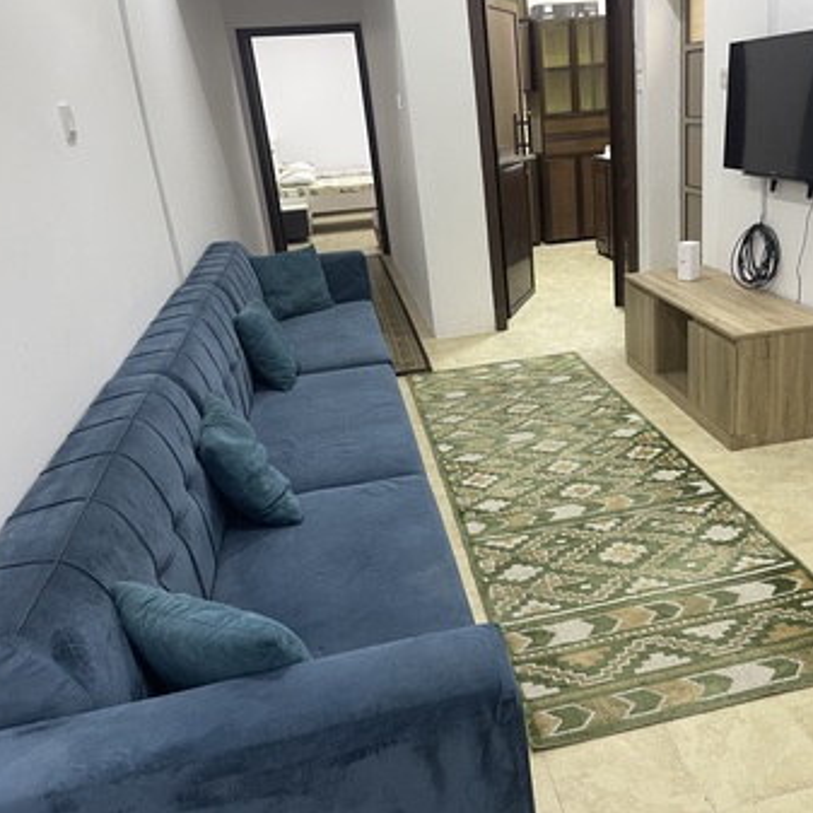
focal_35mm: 30
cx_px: 525
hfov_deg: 53.2
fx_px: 797
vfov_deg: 54.0
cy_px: 404
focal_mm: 5.1
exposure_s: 1/50
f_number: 1.6
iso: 160
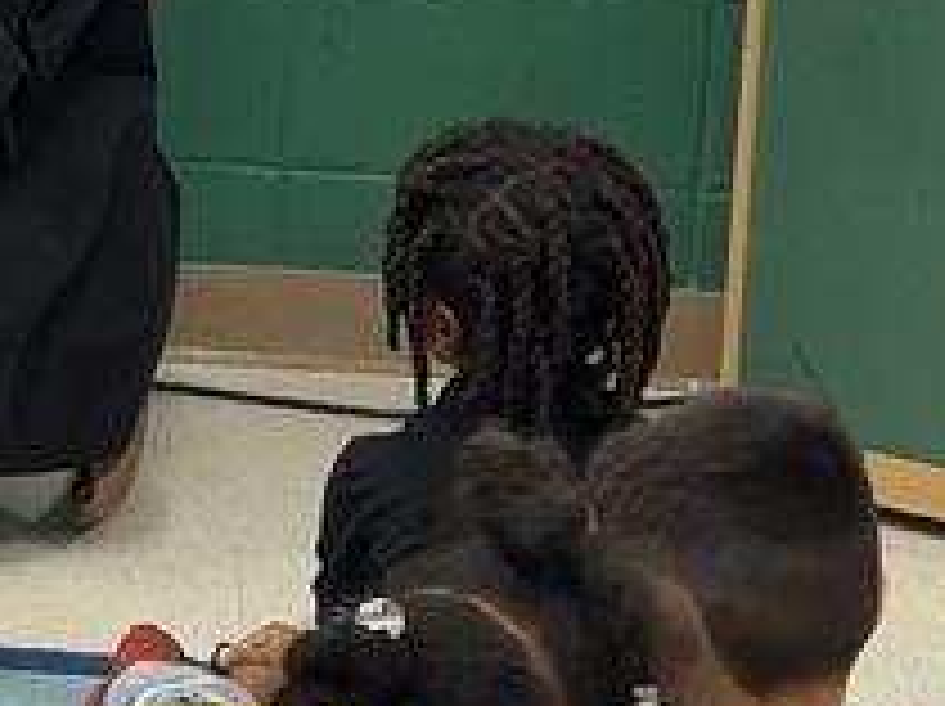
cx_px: -922
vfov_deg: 6.5
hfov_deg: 8.2
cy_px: 4
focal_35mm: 229
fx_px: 6244
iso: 320
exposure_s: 1/120
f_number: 1.78
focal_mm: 6.76
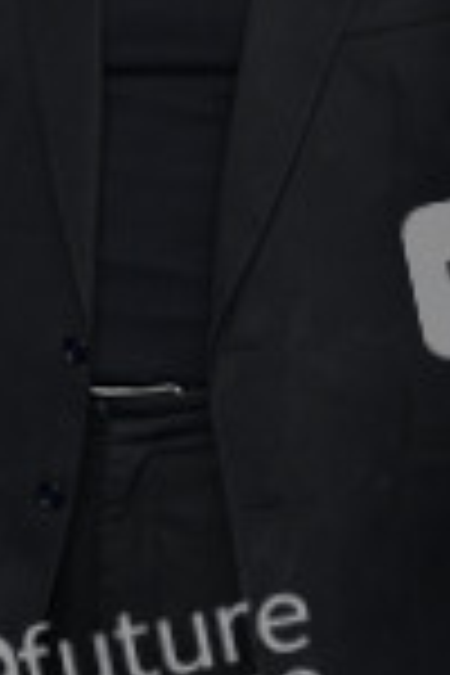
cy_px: 27
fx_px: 4593
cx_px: 225
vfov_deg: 8.4
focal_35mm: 245
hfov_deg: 5.6
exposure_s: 1/250
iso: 1250
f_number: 5.6
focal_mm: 92
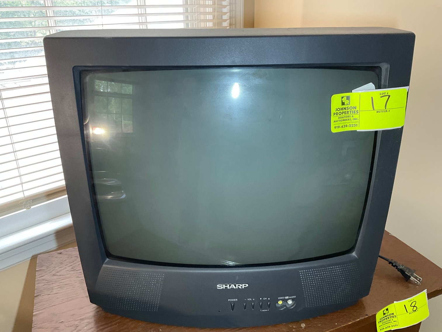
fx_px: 370
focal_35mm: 29
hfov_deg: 61.7
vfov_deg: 48.2
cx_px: 221
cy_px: 166
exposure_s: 1/60
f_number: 1.8
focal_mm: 3
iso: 80
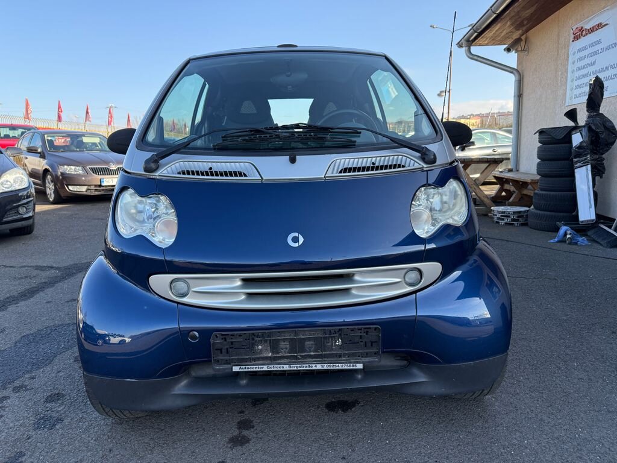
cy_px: 232
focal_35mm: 24
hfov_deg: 71.6
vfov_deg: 56.8
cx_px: 308
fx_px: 428
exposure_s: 1/868
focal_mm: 6.76
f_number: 1.78
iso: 100
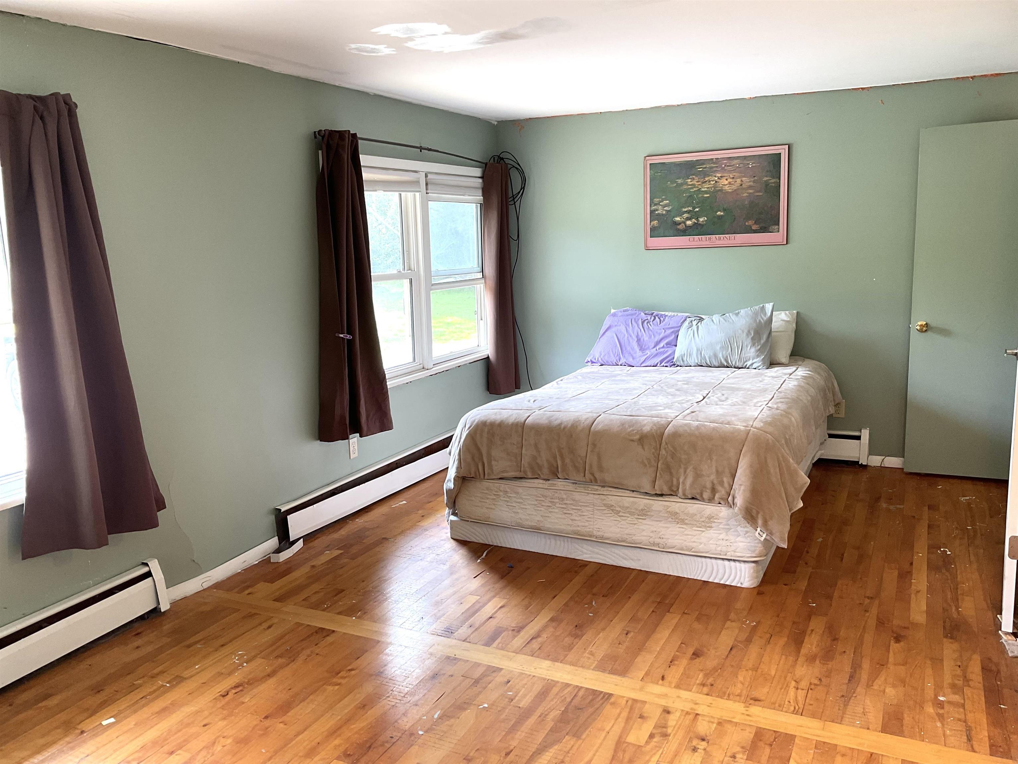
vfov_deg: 48.2
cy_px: 382
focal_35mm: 29
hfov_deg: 61.7
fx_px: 853
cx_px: 509
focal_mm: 3
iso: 50
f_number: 1.8
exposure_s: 1/60
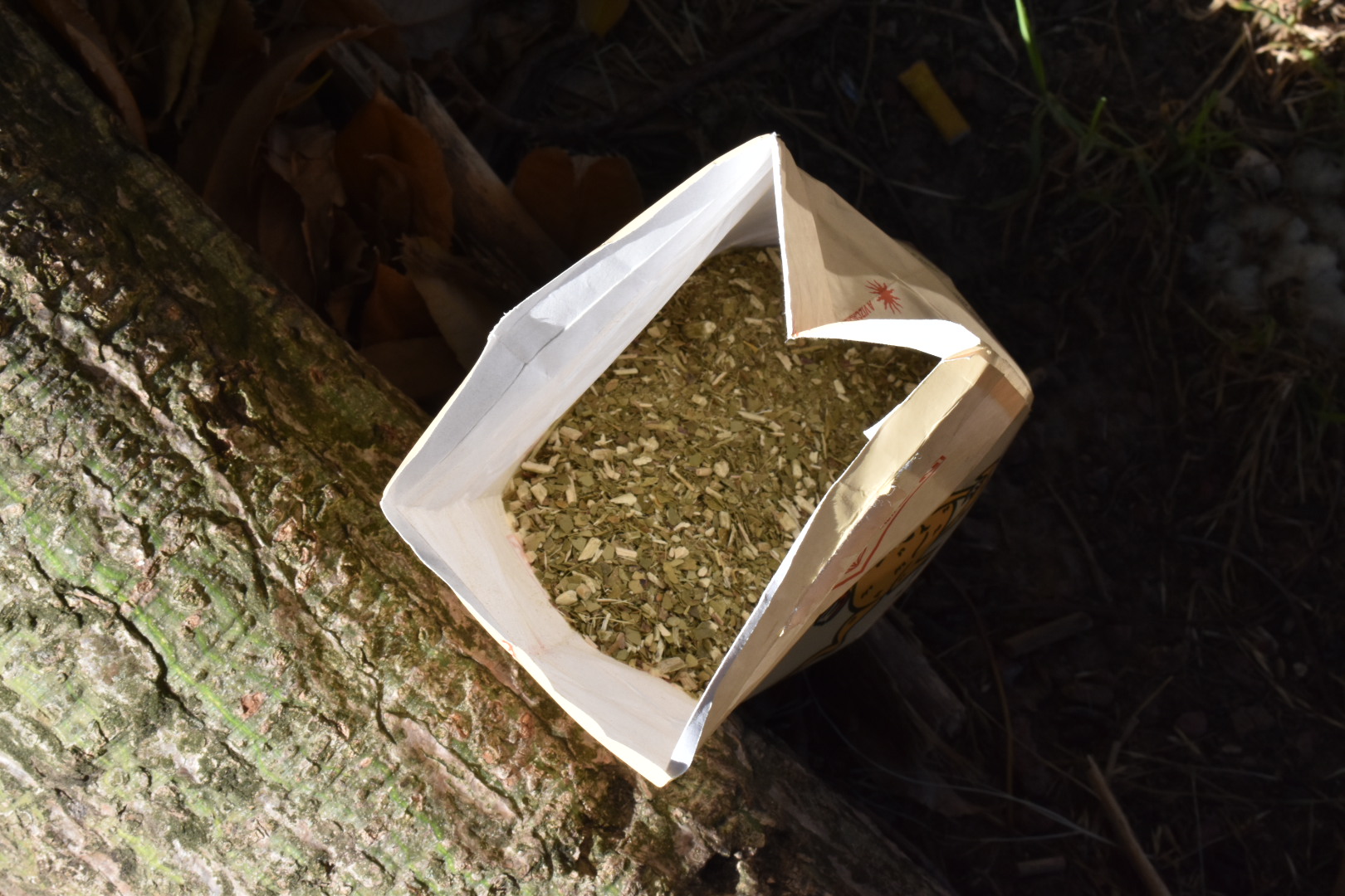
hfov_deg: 24.6
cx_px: 672
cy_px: 448
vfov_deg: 16.6
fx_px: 3082
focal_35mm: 82
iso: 450
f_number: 25
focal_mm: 55
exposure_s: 1/100
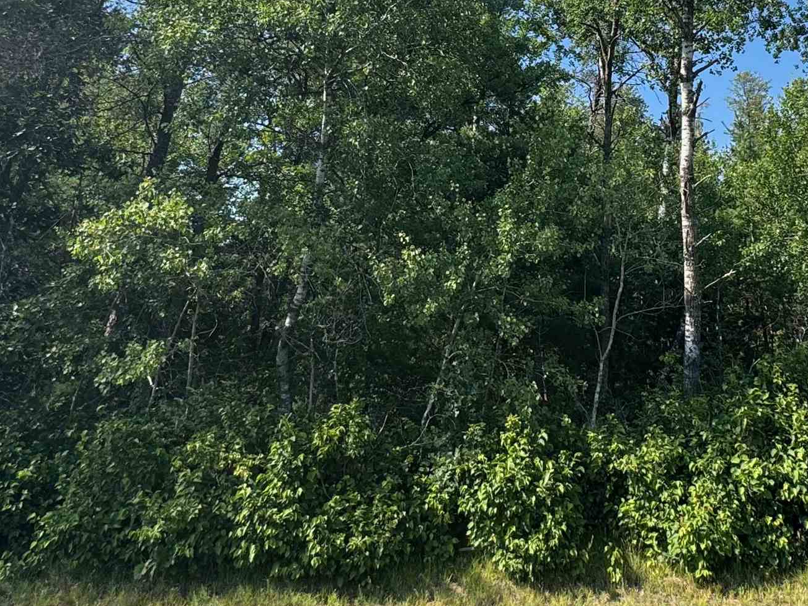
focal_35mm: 33
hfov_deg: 54.3
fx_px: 770
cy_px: 17
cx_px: 535
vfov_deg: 38.7
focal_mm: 2.22
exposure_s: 1/787
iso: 50
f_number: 2.2
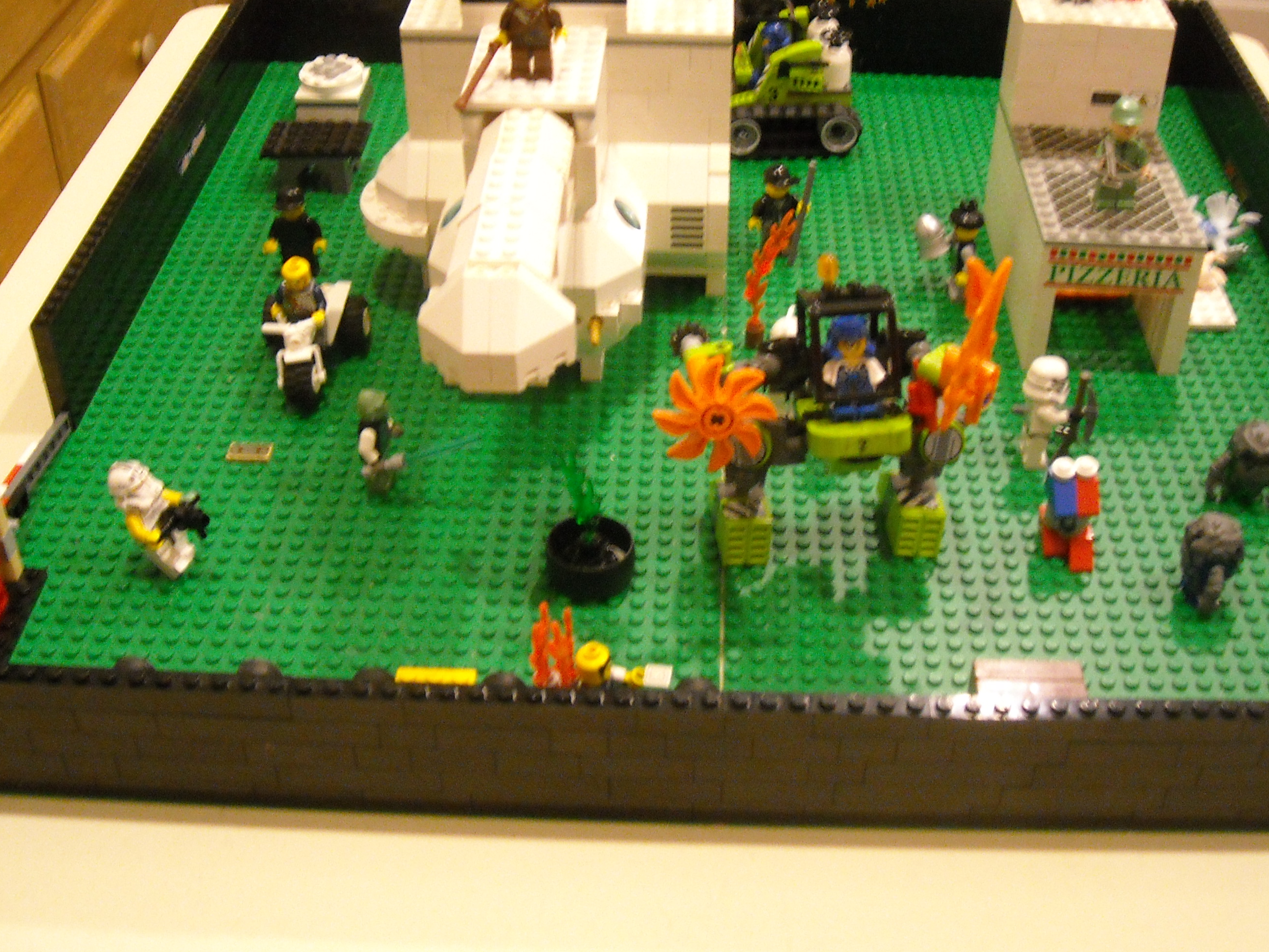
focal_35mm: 44
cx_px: 691
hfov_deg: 42.9
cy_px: 466
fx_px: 1613
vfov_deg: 32.9
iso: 400
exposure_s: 1/12
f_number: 2.8
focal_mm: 5.7
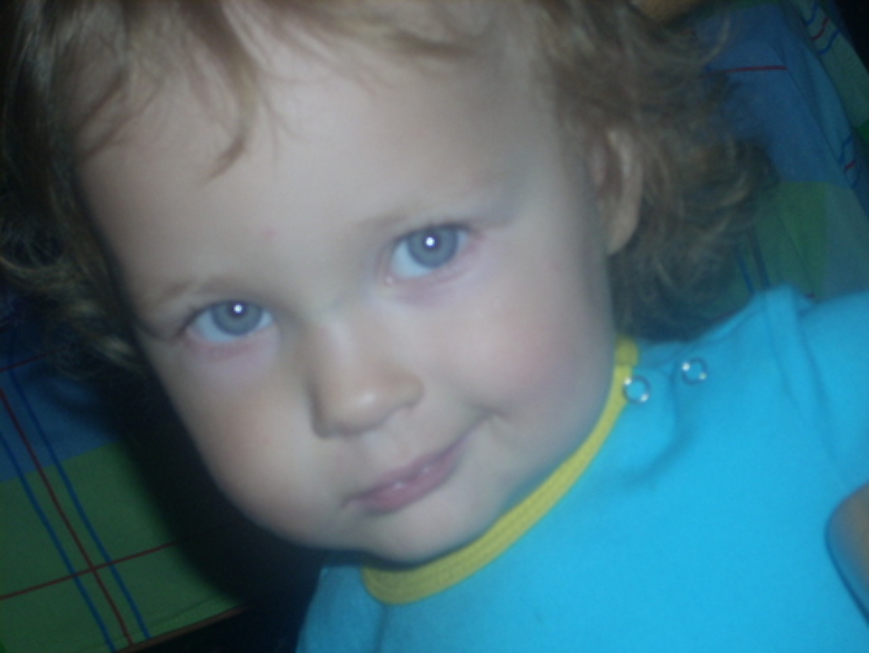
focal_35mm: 113
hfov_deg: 17.4
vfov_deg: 13.1
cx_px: 434
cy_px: 326
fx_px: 2838
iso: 64
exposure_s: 1/60
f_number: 5.2
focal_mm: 18.6
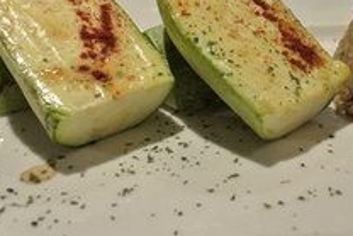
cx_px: 216
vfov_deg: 20.4
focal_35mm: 65
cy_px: 7
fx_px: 638
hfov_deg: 30.8
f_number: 2.8
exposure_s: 1/30
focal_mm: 10
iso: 560
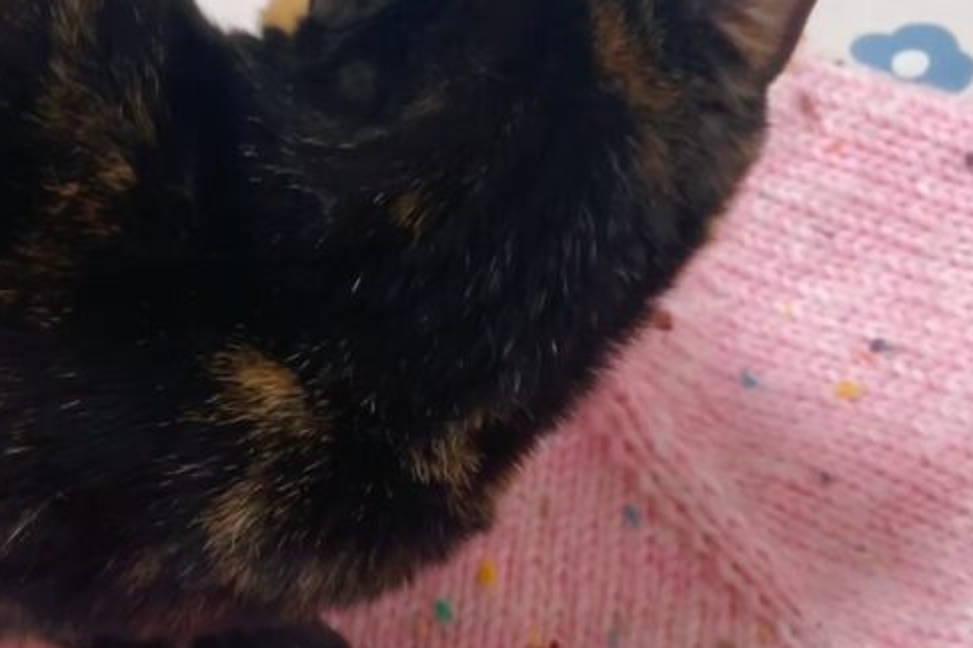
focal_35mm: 57
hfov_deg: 33.7
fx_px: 1540
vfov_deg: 23.4
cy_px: 528
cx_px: 152
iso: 125
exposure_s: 1/50
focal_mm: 4.2
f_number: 1.6
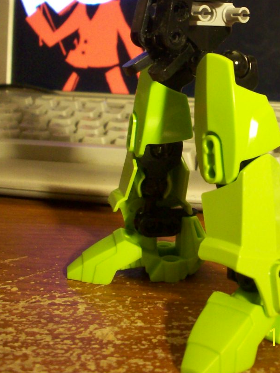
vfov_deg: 31.9
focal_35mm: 59
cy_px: 80
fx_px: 636
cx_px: 210
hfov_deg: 24.5
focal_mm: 6.2
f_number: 2.8
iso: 186
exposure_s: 1/8
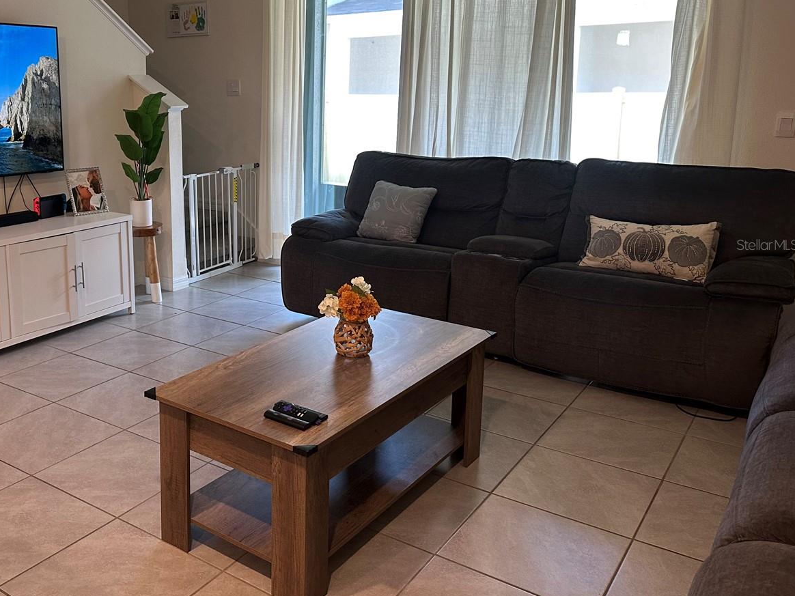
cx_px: 255
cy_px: 244
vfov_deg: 42.8
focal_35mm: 33
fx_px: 758
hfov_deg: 54.1
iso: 160
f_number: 1.78
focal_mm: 6.86
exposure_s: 1/60
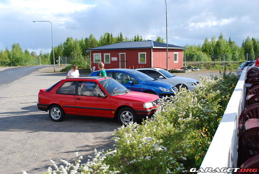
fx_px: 281
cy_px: 87
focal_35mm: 39
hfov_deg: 49.4
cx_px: 130
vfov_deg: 34.4
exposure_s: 1/160
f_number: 6.3
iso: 100
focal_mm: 26
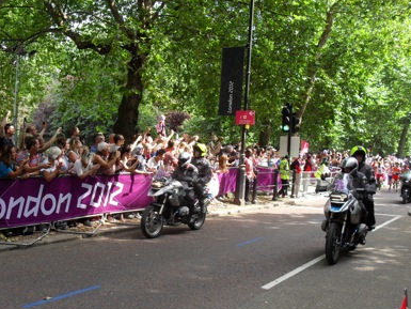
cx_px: 183
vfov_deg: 35.9
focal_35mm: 40
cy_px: 174
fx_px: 475
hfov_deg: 46.7
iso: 100
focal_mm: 6.3
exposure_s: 1/180
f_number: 3.2
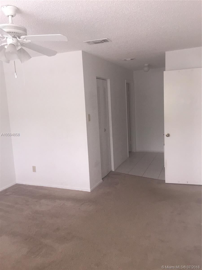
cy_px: 135
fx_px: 226
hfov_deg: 48.2
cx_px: 101
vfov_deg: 61.7
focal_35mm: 29
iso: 125
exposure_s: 1/30
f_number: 2.2
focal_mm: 4.15
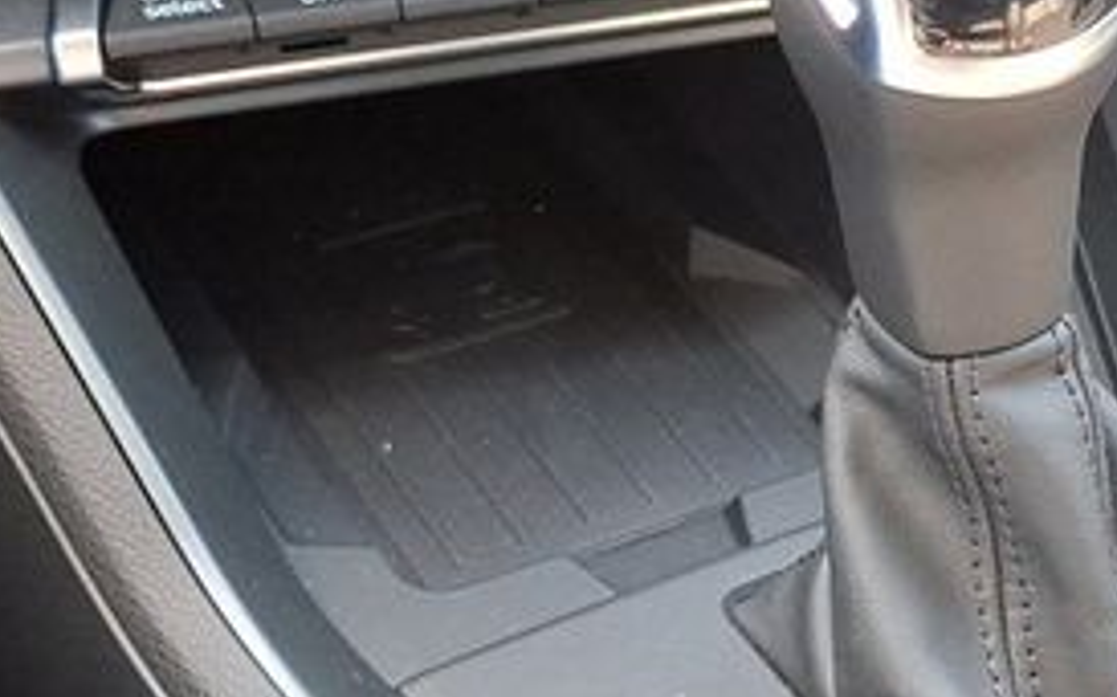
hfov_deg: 31.4
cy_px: 477
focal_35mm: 62
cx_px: 1011
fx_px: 1887
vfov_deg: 20.8
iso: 238
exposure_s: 1/120
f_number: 1.8
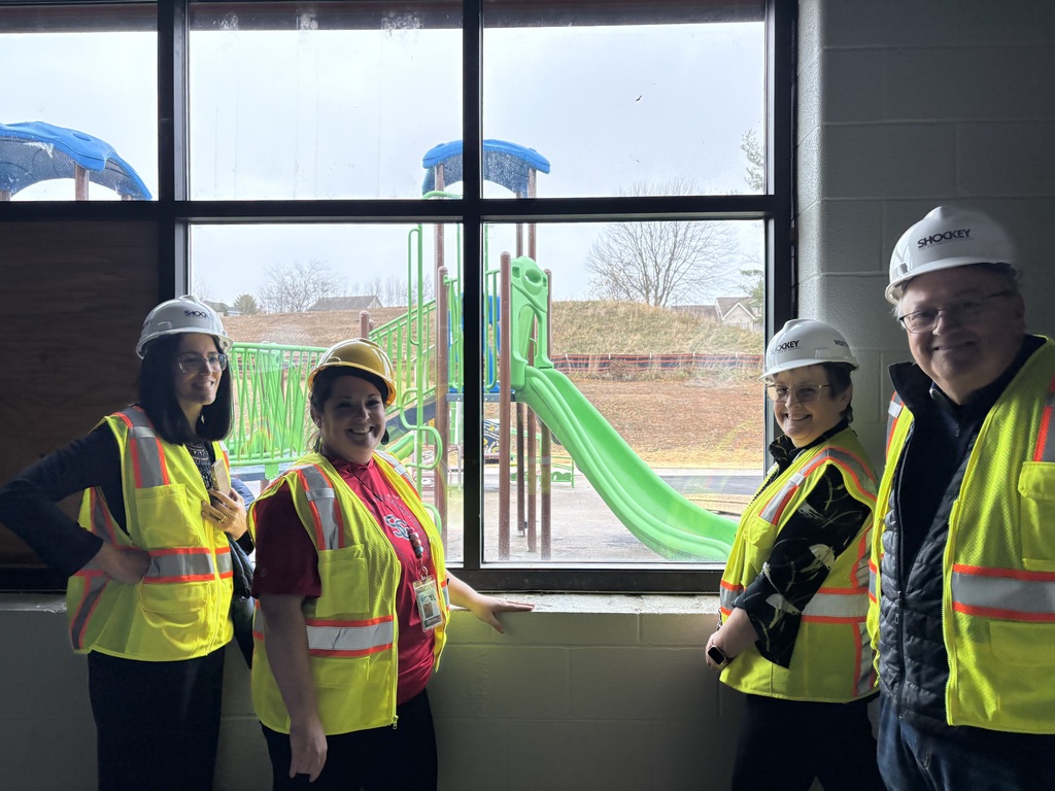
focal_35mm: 26
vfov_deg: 53.1
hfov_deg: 67.3
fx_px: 792
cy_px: 396
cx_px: 528
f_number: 1.6
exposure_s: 1/85
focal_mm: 5.96
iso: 125
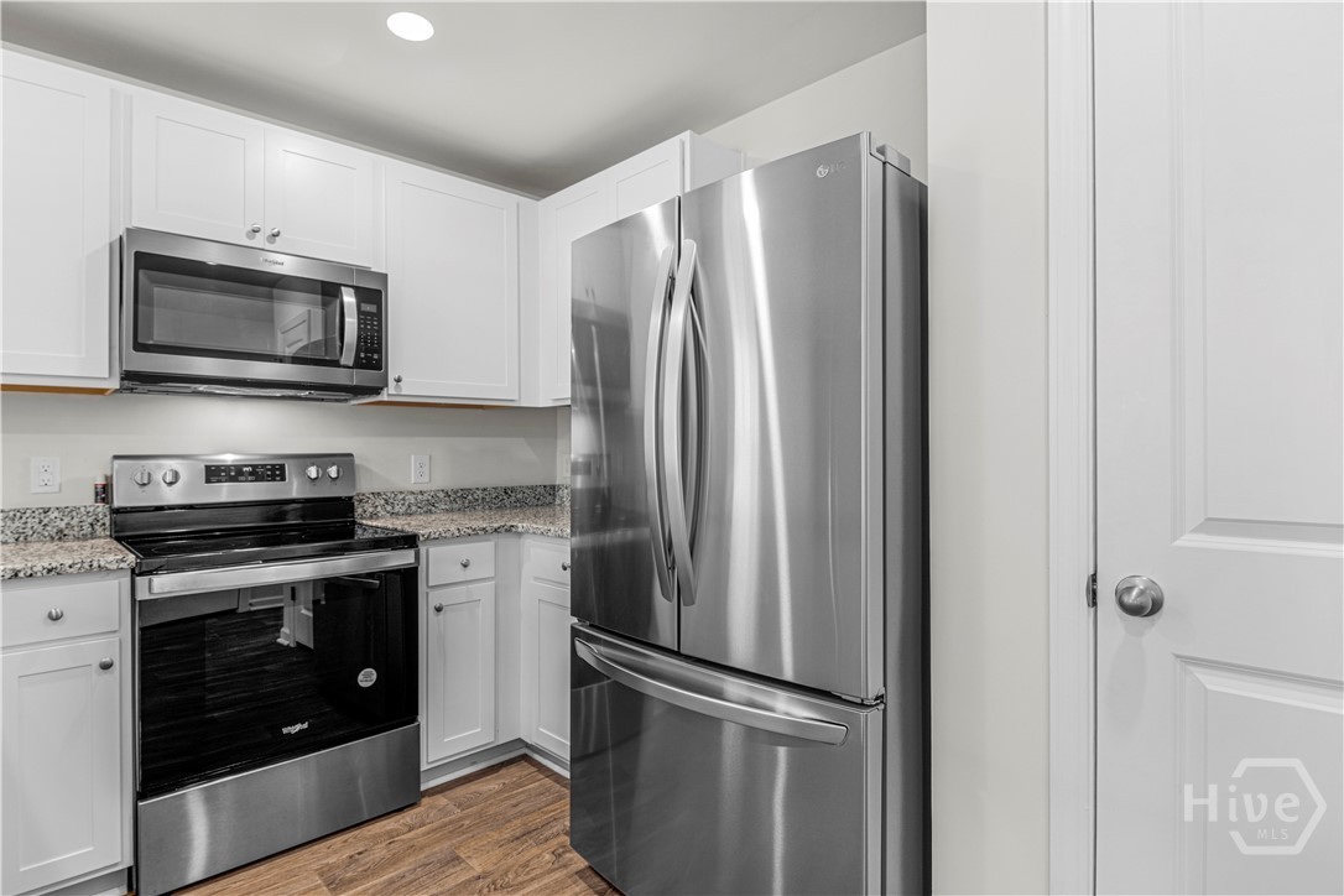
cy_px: 448
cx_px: 672
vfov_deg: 72.1
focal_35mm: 16
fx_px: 616
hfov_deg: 95.0
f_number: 7.1
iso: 100
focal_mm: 11
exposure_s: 1/2
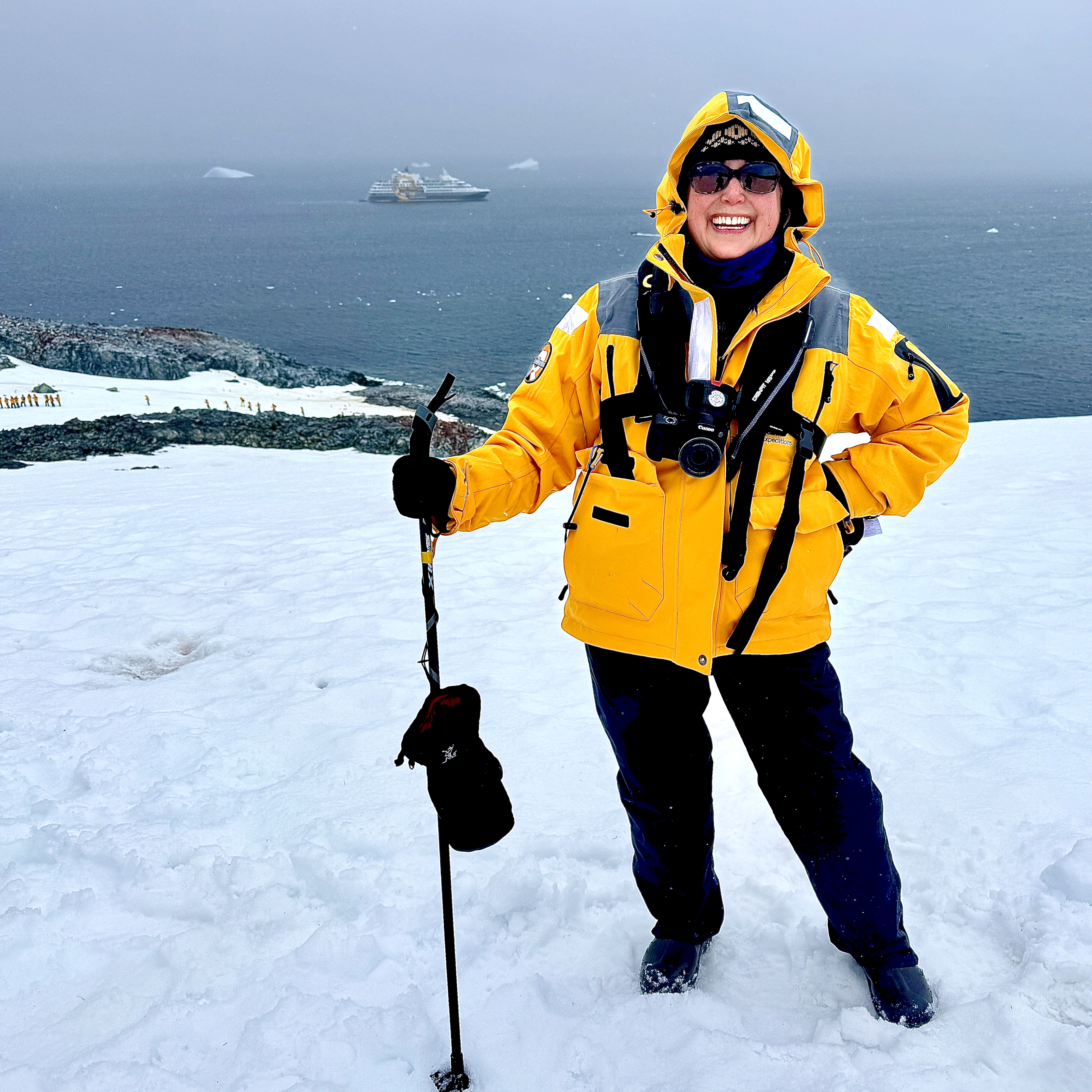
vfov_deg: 55.6
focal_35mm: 29
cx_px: 613
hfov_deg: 55.5
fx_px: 1035
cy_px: 545
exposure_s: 1/7092
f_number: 1.78
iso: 80
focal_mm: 6.76
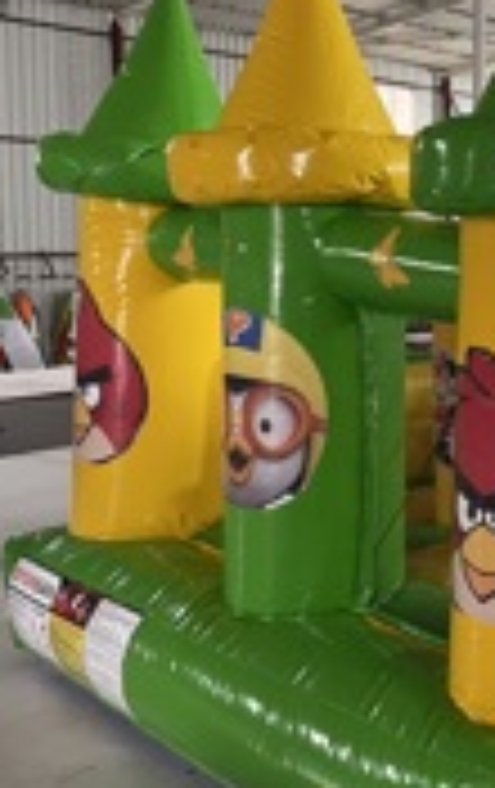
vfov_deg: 36.8
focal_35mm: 55
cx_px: 639
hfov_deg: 21.4
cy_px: 378
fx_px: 1182
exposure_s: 1/50
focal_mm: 4.2
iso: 200
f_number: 1.6
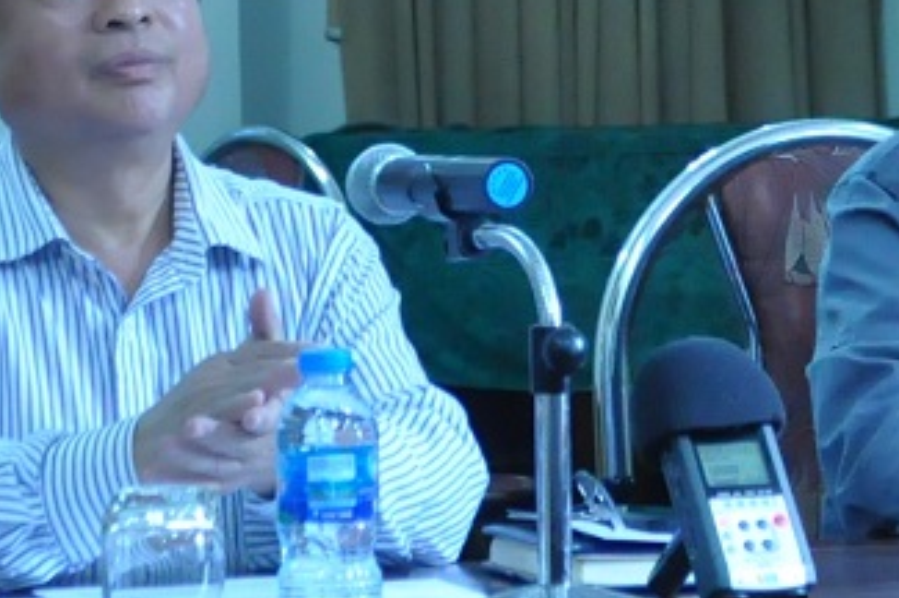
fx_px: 4341
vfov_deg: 7.8
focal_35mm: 174
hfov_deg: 11.8
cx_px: 639
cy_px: -53
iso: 2500
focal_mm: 22
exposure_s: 1/60
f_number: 4
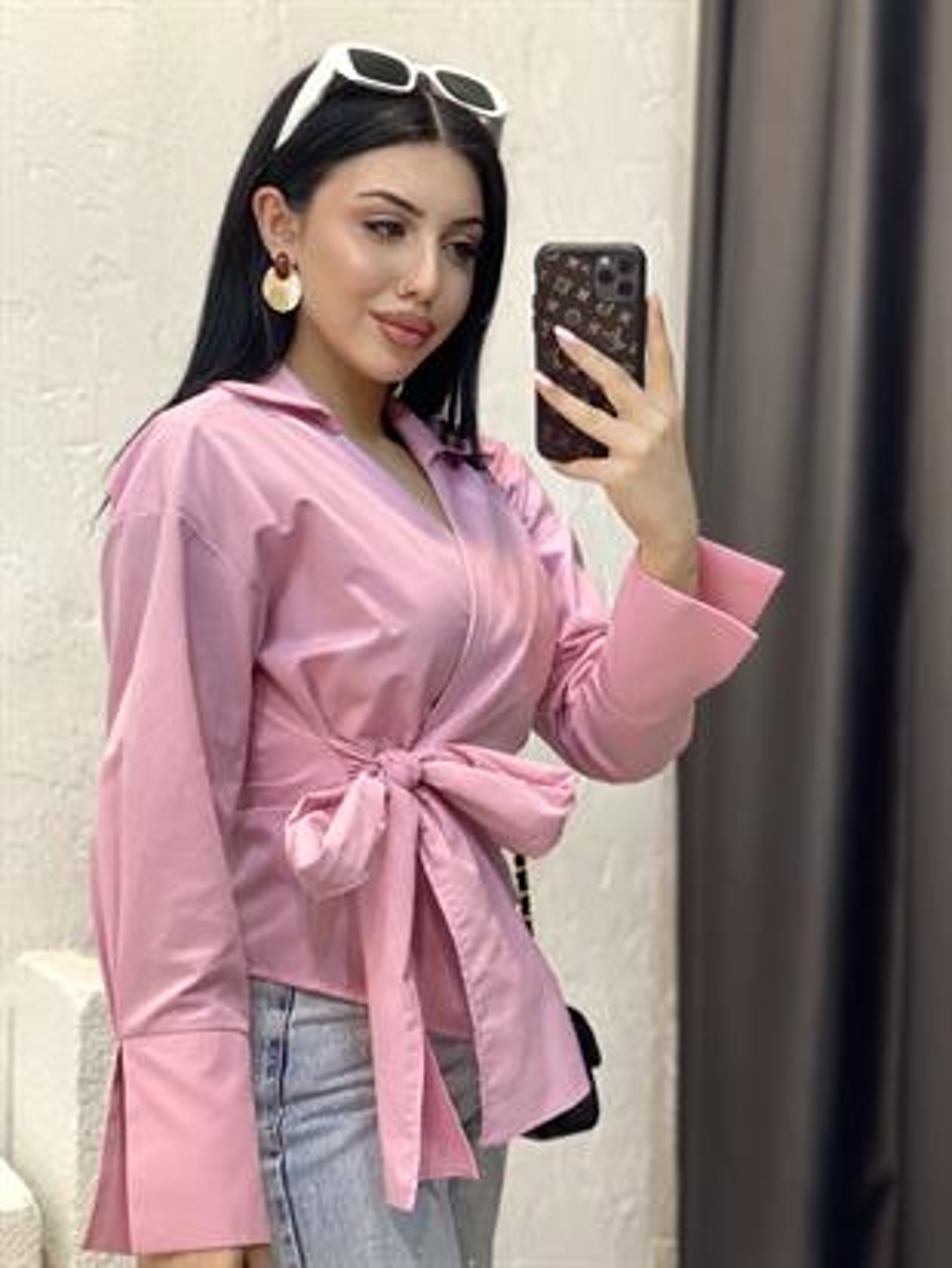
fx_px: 1906
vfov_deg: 36.8
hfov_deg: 28.0
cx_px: 476
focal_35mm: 52
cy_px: 634
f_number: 2
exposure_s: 1/100
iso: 160
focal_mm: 6
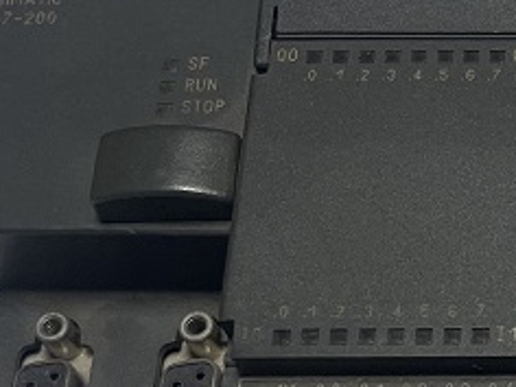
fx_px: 1580
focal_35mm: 106
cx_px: 730
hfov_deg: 17.1
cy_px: 332
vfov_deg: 13.9
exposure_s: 1/100
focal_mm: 5.1
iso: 100
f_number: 1.6
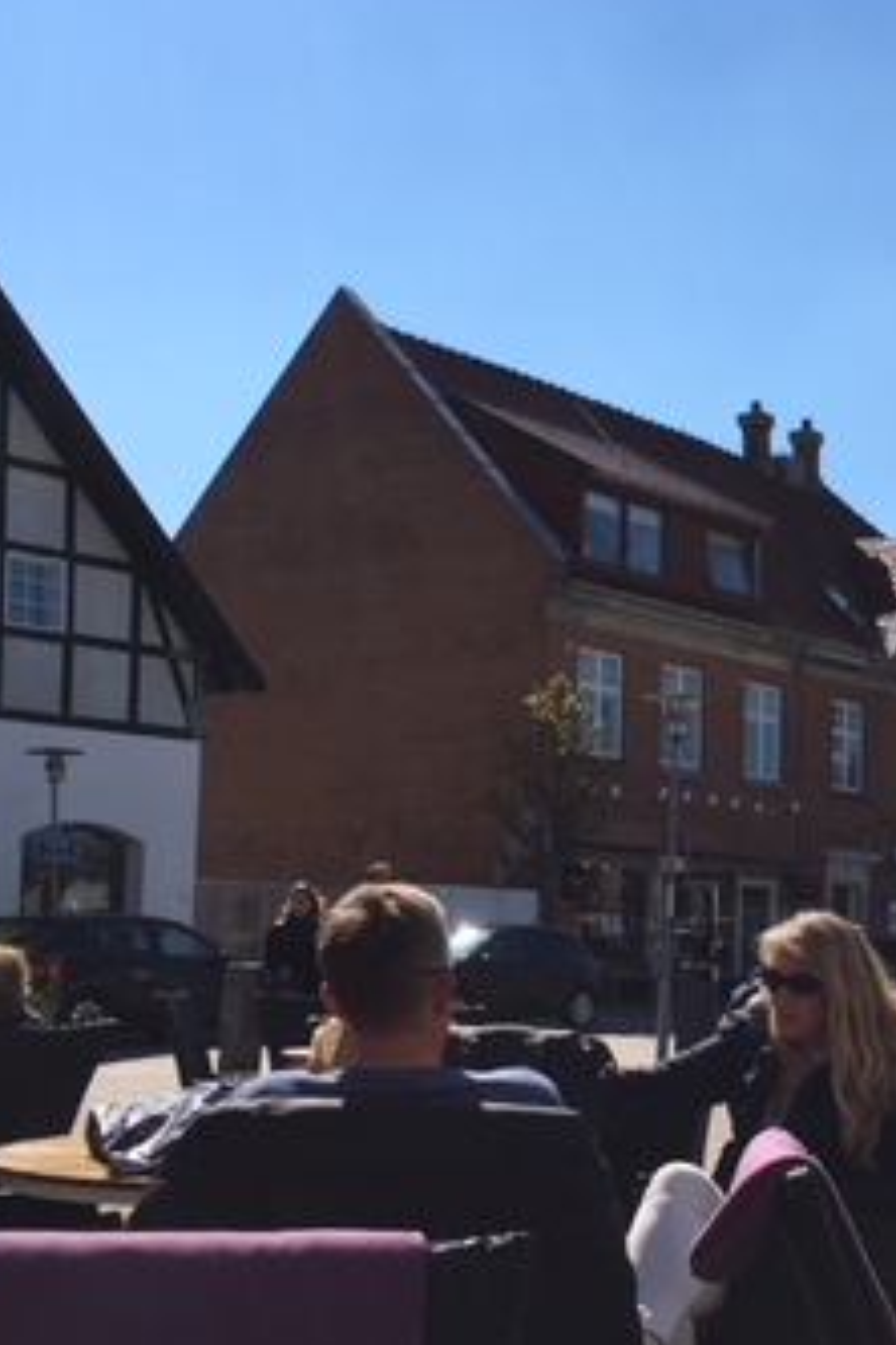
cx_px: 852
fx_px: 2165
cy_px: 852
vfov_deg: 34.3
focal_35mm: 58
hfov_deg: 22.6
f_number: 2.2
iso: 25
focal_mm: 4.15
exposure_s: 1/2137
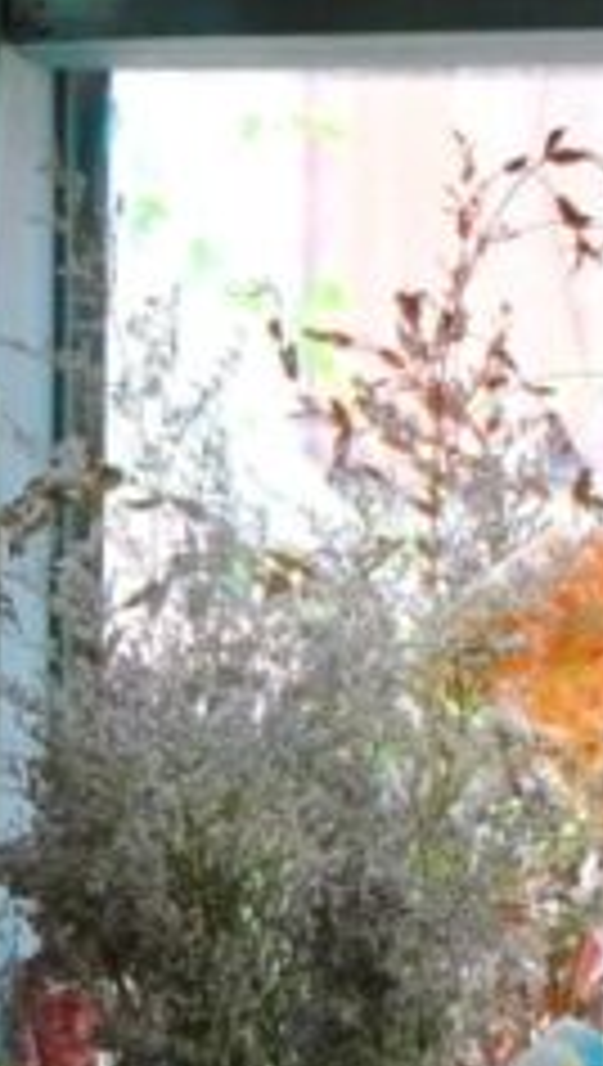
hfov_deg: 4.9
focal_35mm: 244
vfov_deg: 8.8
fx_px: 6909
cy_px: 382
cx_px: 1053
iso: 800
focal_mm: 32
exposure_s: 1/140
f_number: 3.2
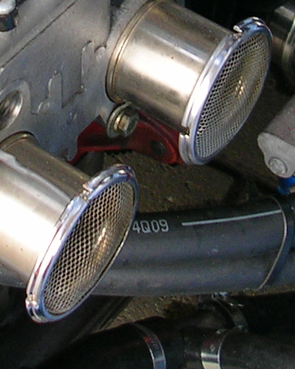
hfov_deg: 11.0
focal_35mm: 140
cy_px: -70
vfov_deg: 13.4
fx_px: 1529
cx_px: 116
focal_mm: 5.8
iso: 50
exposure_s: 1/55.5
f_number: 2.8
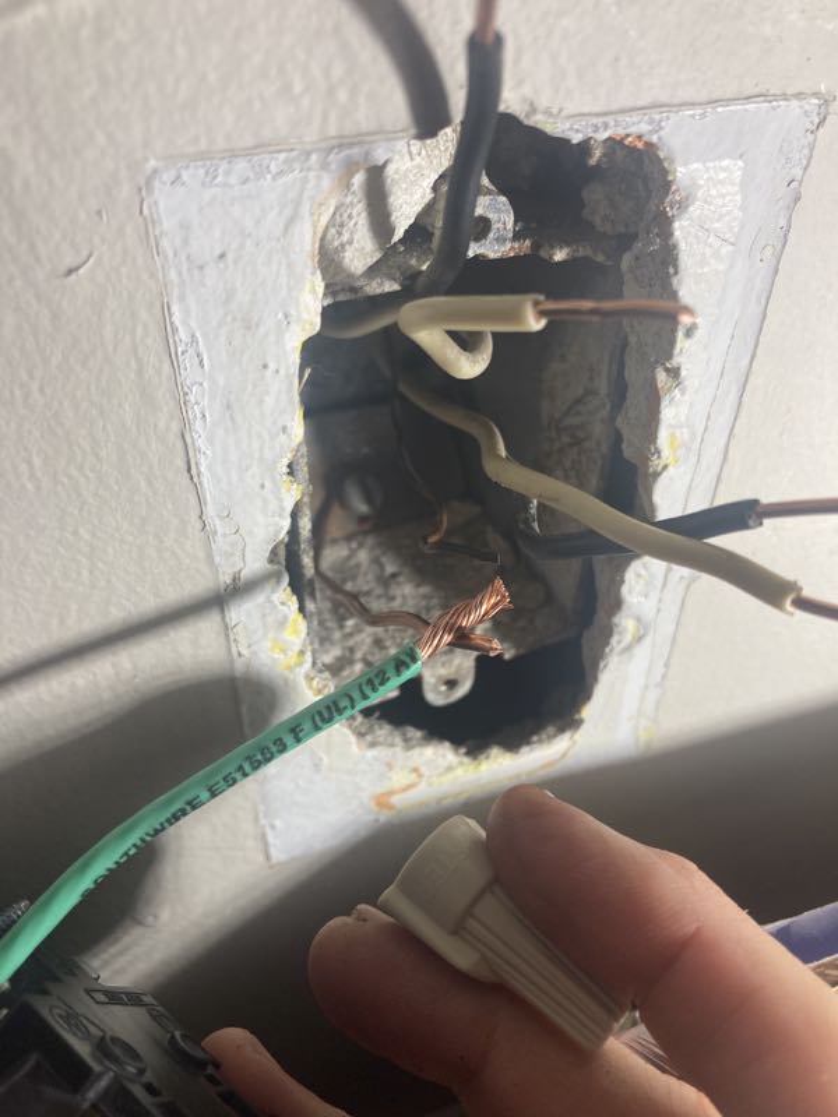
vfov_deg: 63.4
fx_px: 904
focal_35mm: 28
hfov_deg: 49.7
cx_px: 419
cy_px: 558
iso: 20
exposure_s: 1/309
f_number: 1.8
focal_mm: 3.99
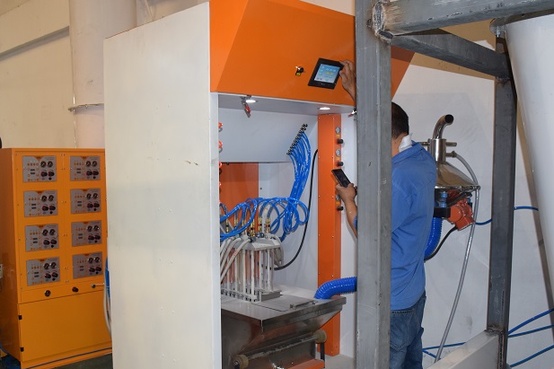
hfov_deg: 54.3
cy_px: 211
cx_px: 238
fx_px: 538
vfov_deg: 37.8
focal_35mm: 35
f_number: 4
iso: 800
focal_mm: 18
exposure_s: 1/60
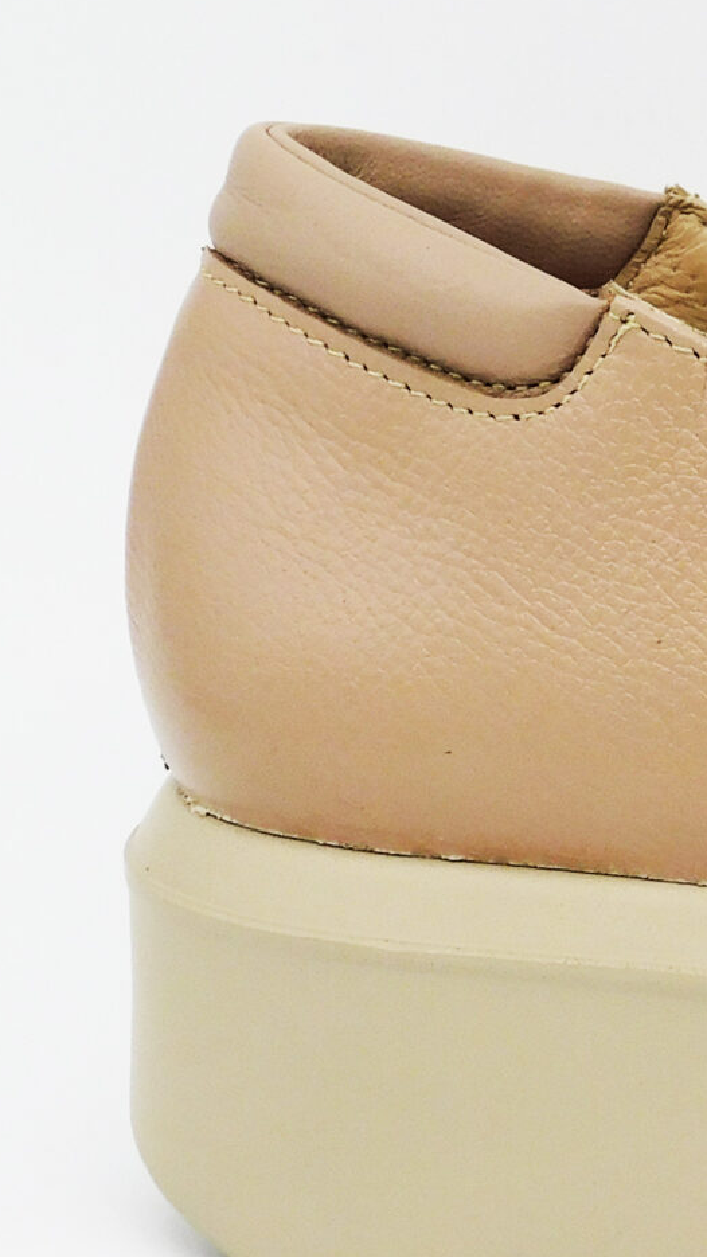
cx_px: 1335
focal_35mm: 176
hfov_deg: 6.7
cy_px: 668
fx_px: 5865
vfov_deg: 12.2
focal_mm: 10.4
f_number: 4
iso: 125
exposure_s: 1/500
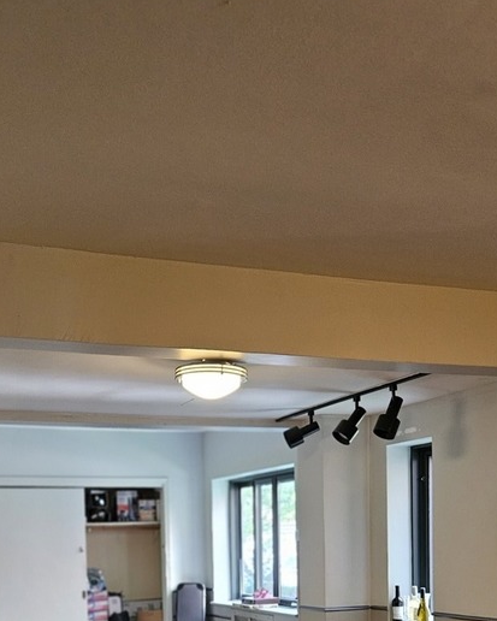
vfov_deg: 36.2
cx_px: 212
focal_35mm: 47
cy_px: 601
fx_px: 864
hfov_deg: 32.0
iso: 500
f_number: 1.8
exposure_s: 1/30
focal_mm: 5.4
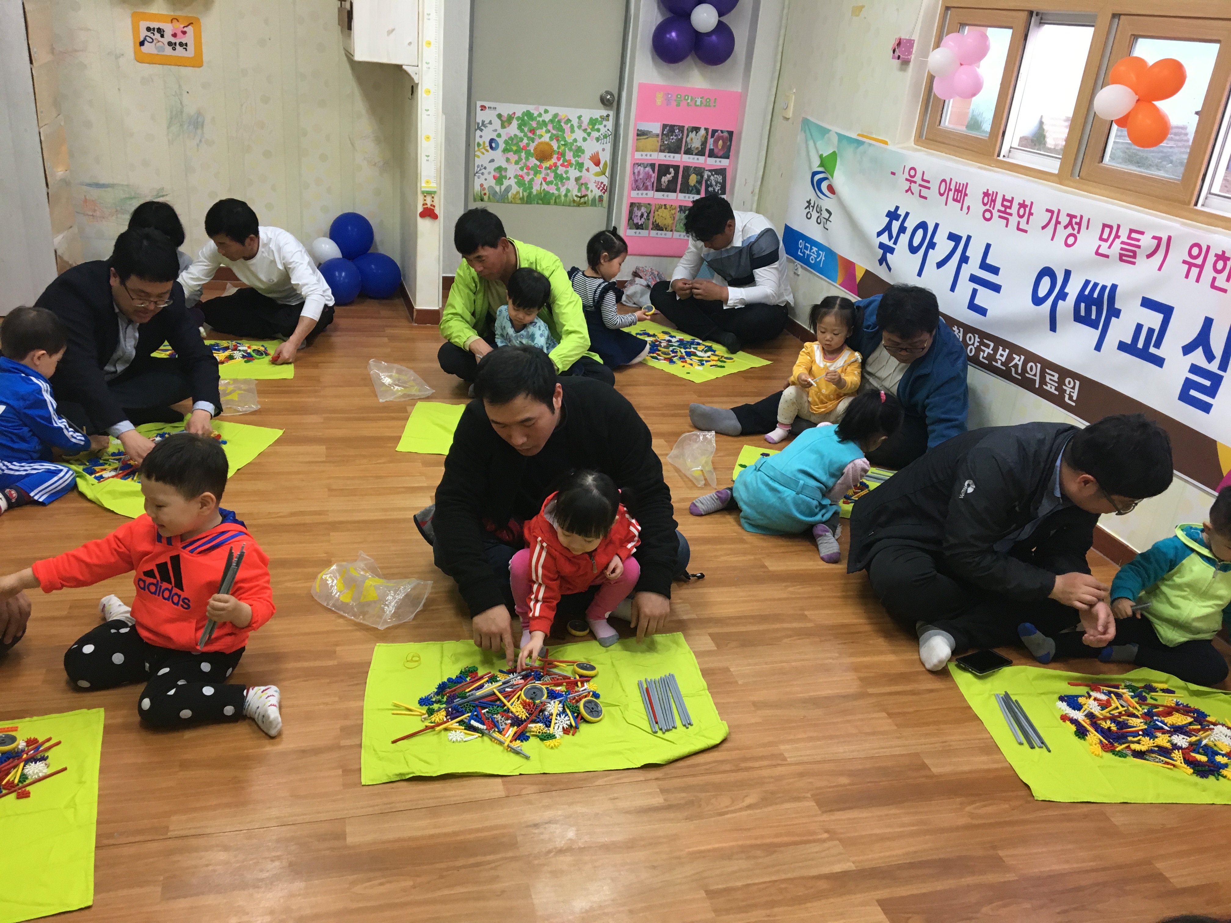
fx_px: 1031
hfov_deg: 61.7
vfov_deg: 48.2
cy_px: 462
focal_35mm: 29
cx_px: 616
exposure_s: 1/33
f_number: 2.2
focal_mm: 4.15
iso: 50
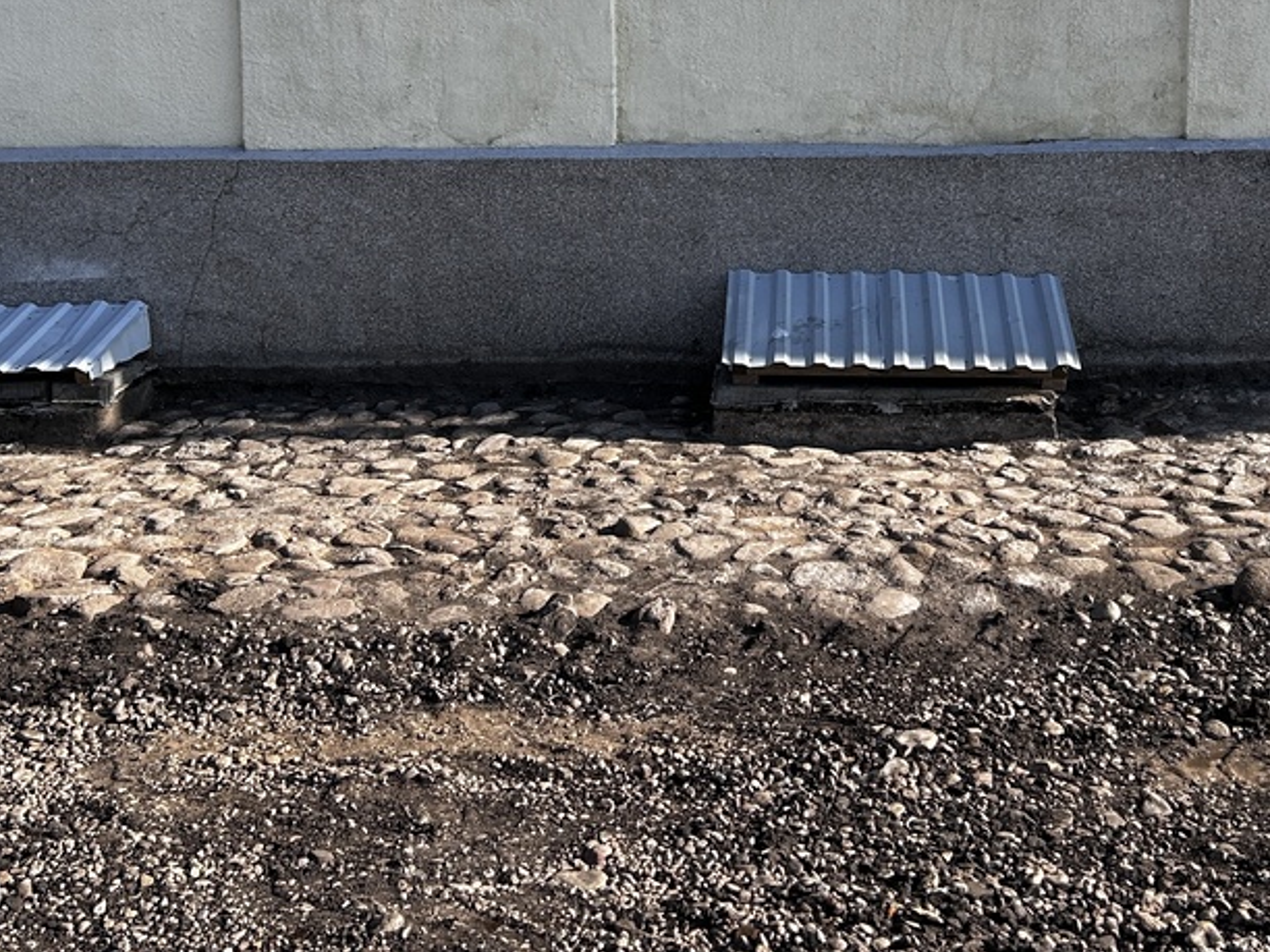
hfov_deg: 37.4
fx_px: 1871
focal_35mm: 51
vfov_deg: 28.2
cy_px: 261
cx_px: 726
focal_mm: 5.7
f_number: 1.5
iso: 50
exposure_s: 1/2208
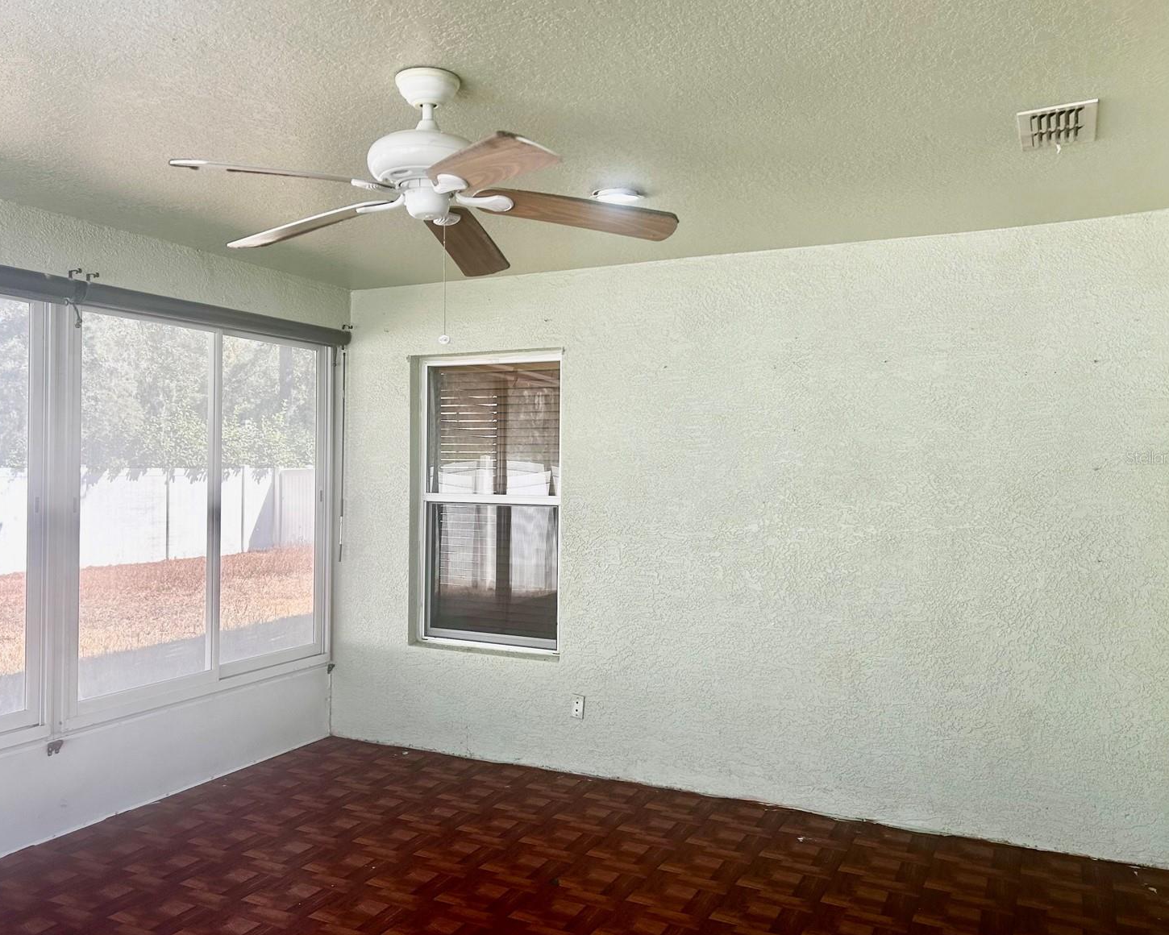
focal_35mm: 28
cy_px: 457
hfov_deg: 62.2
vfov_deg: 51.5
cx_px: 557
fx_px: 969
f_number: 1.5
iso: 64
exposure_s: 1/154
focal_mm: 5.7
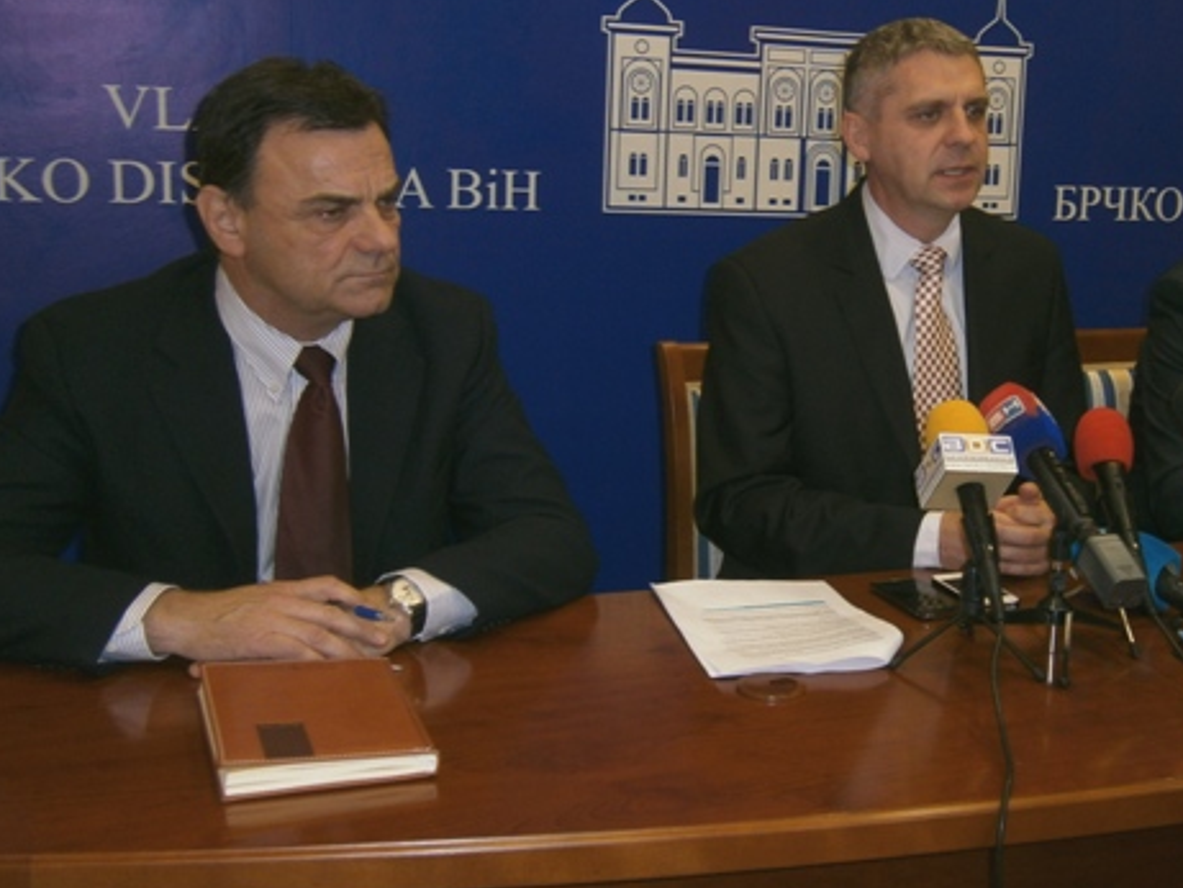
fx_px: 1709
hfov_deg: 37.7
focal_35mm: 50
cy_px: 411
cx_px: 806
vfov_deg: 29.1
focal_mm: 6.4
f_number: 3.1
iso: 80
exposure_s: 1/40
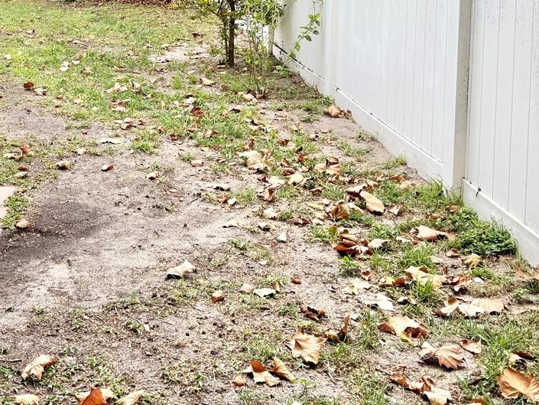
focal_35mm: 59
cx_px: 67
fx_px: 919
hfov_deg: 31.4
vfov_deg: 23.6
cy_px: -18
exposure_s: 1/231
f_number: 1.6
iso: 100
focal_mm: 5.96
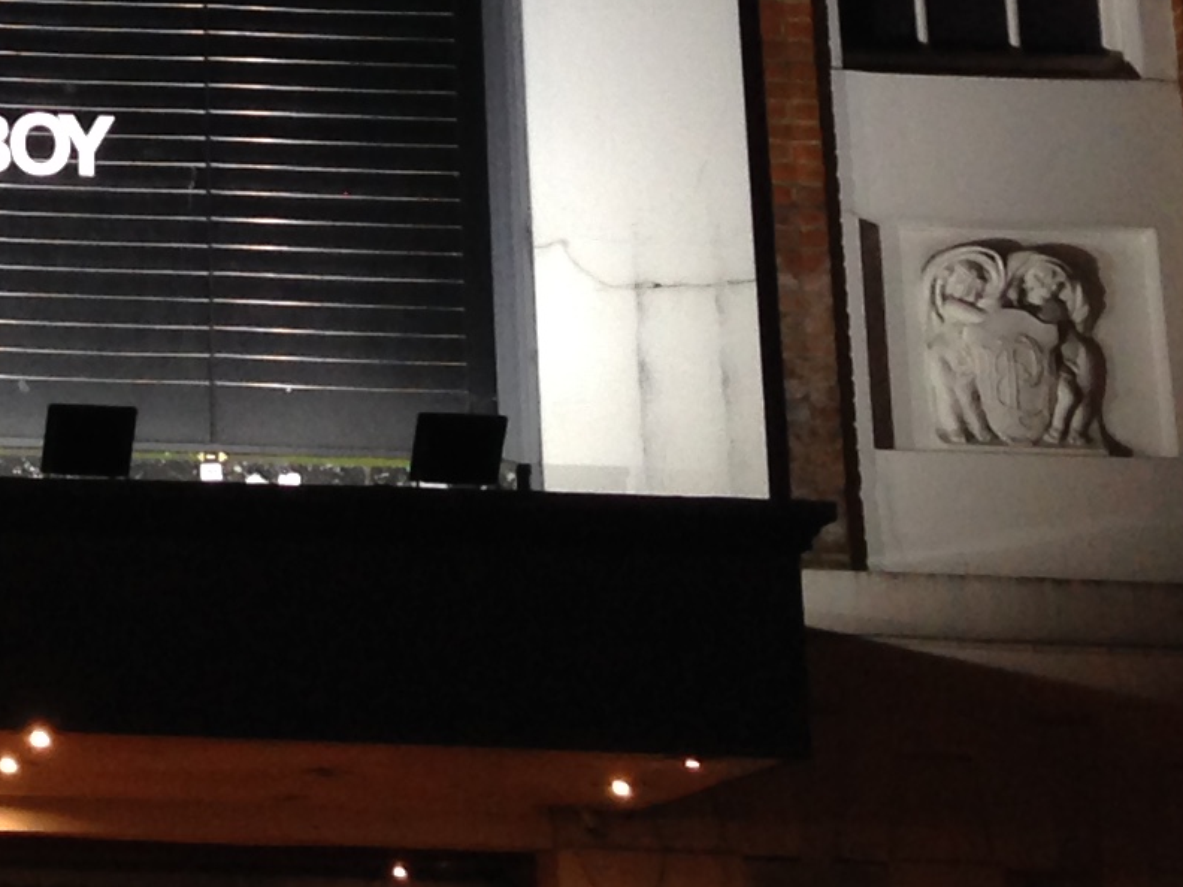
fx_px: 4648
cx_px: -372
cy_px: -339
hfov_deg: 13.9
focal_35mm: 136
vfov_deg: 10.6
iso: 80
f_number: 2.4
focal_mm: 4.12
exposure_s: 1/20
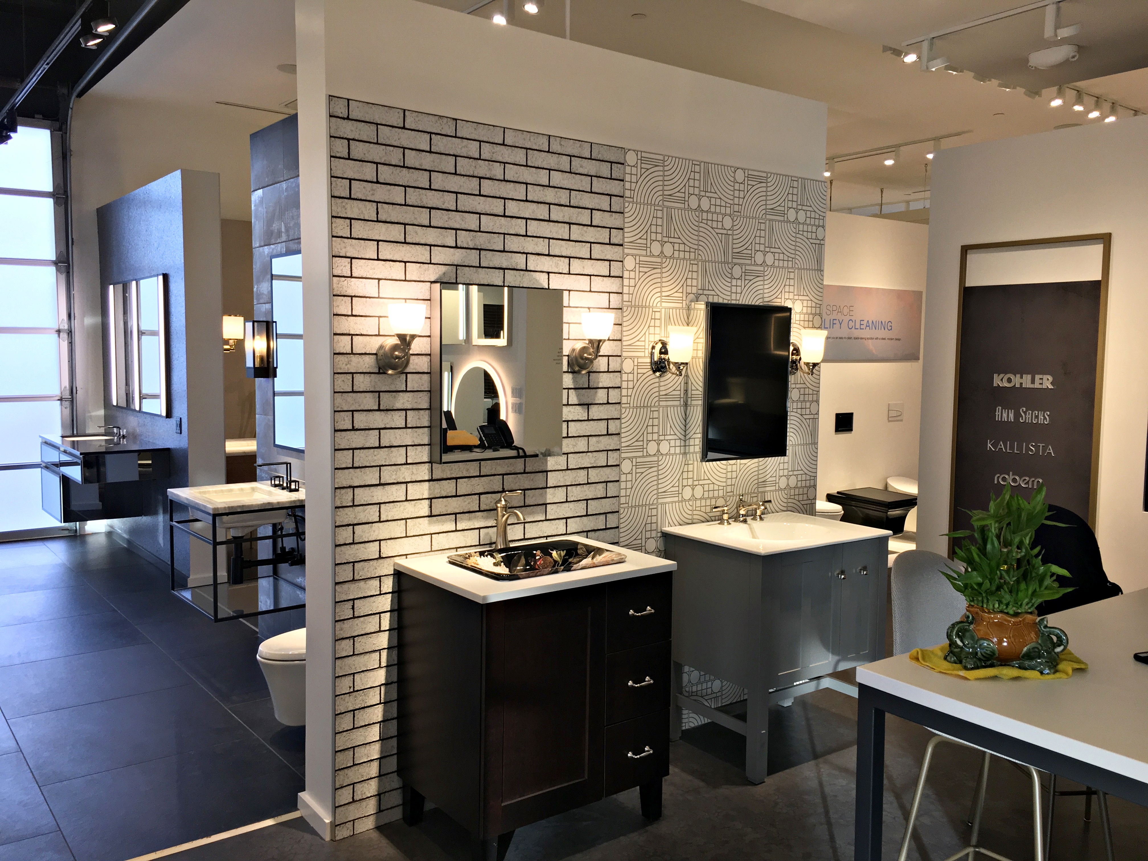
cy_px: 430
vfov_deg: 48.2
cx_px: 574
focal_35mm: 29
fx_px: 962
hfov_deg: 61.7
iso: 32
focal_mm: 4.15
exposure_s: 1/60
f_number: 2.2
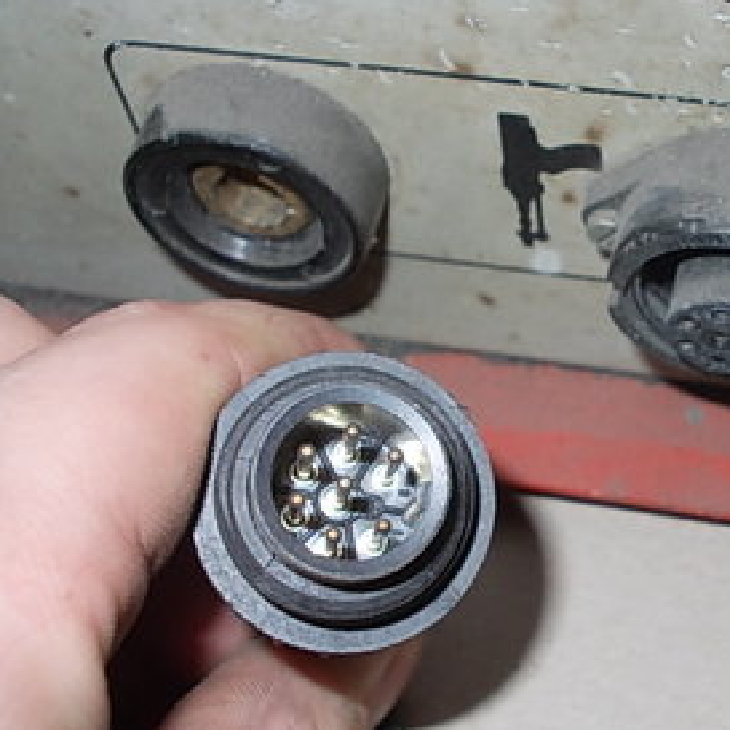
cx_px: 529
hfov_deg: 25.8
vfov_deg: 26.1
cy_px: 398
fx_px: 1575
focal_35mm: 66
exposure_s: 1/30
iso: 200
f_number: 3.6
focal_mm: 7.2
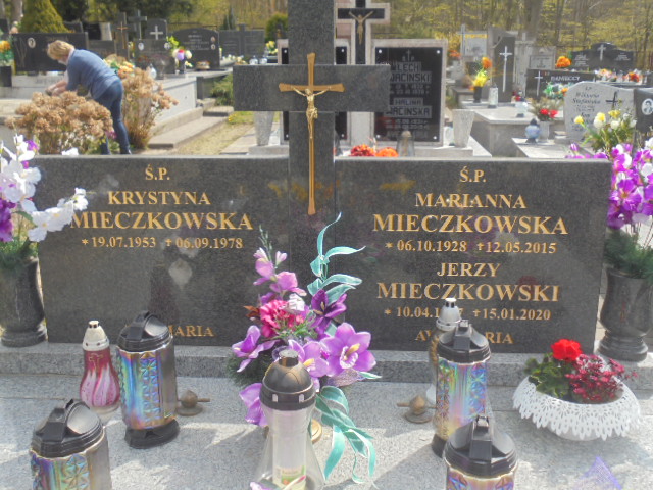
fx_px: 717
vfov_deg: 37.7
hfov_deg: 49.0
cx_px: 326
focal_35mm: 38
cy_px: 245
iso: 100
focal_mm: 6.9
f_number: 4.2
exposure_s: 1/320
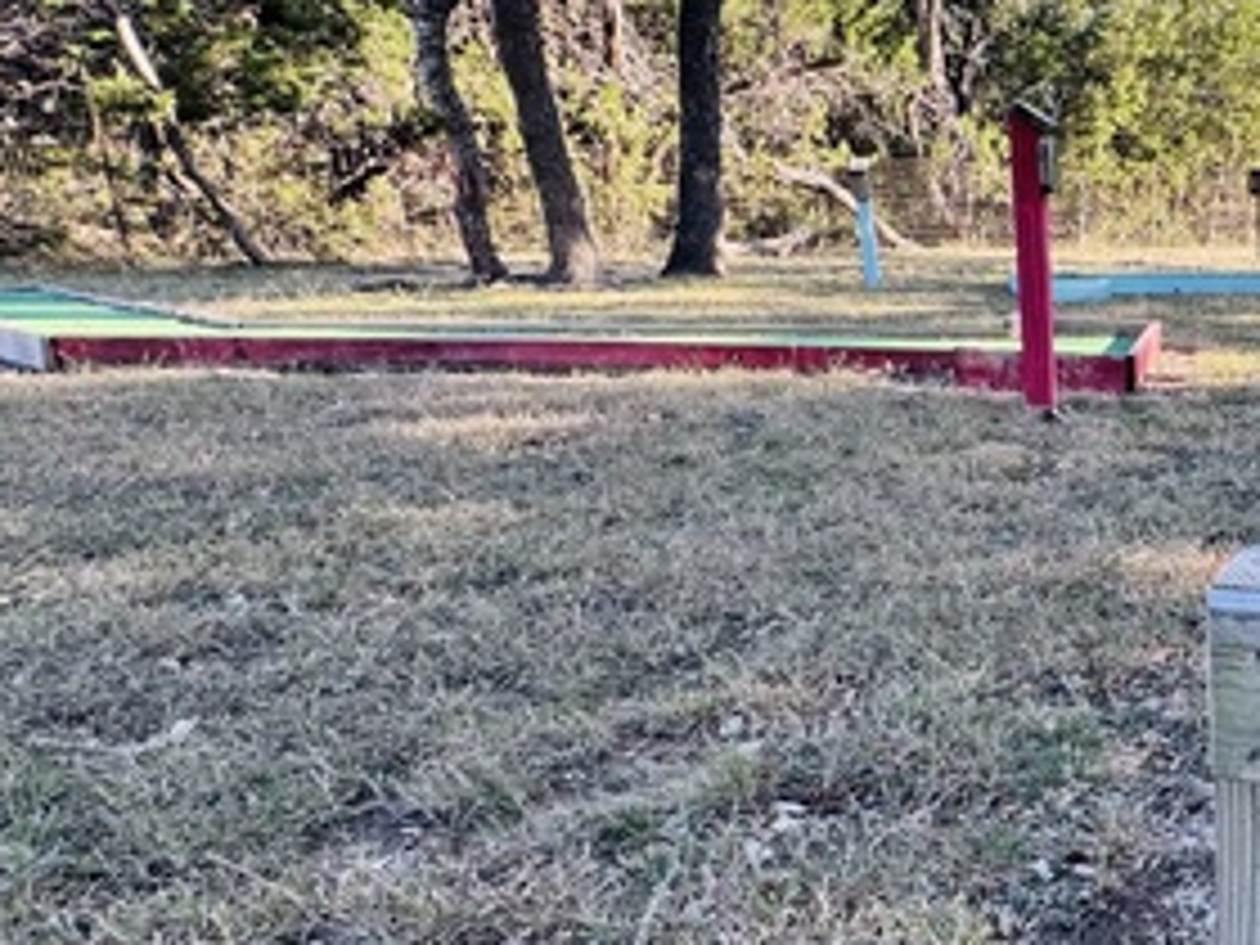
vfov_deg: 44.1
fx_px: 1165
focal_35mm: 32
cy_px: 536
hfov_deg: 45.0
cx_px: 1341
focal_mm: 2.22
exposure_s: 1/116
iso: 40
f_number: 2.2
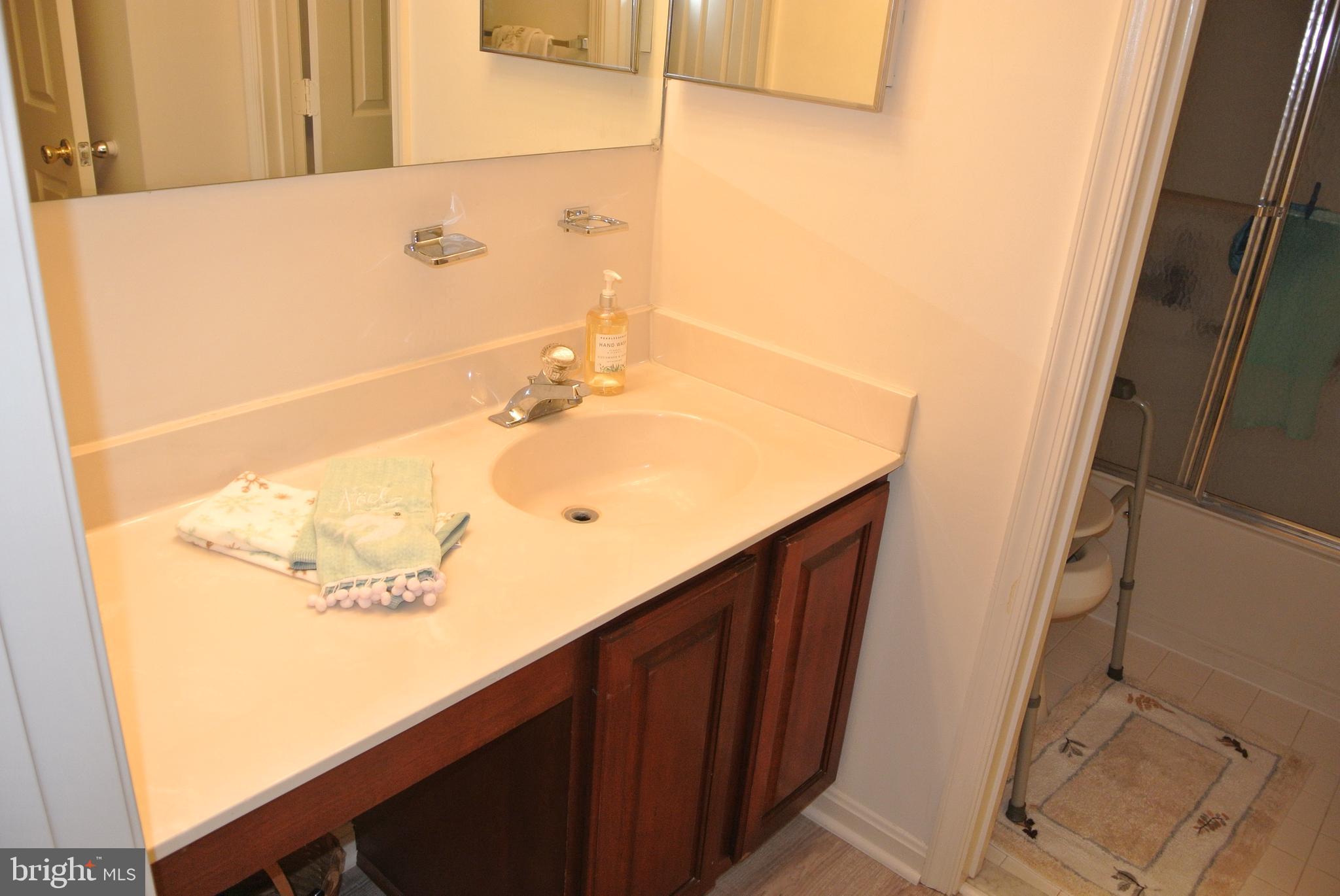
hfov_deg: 67.3
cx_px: 670
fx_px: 1006
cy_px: 448
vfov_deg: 48.0
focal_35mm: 27
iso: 320
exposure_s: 1/60
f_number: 3.5
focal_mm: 10
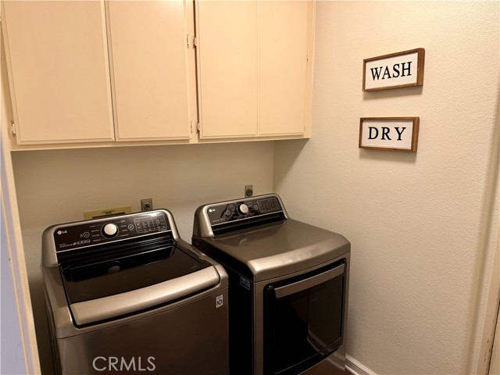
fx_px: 347
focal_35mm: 24
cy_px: 188
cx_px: 250
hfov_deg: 71.6
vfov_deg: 56.8
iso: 160
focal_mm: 6.76
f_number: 1.78
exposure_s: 1/120
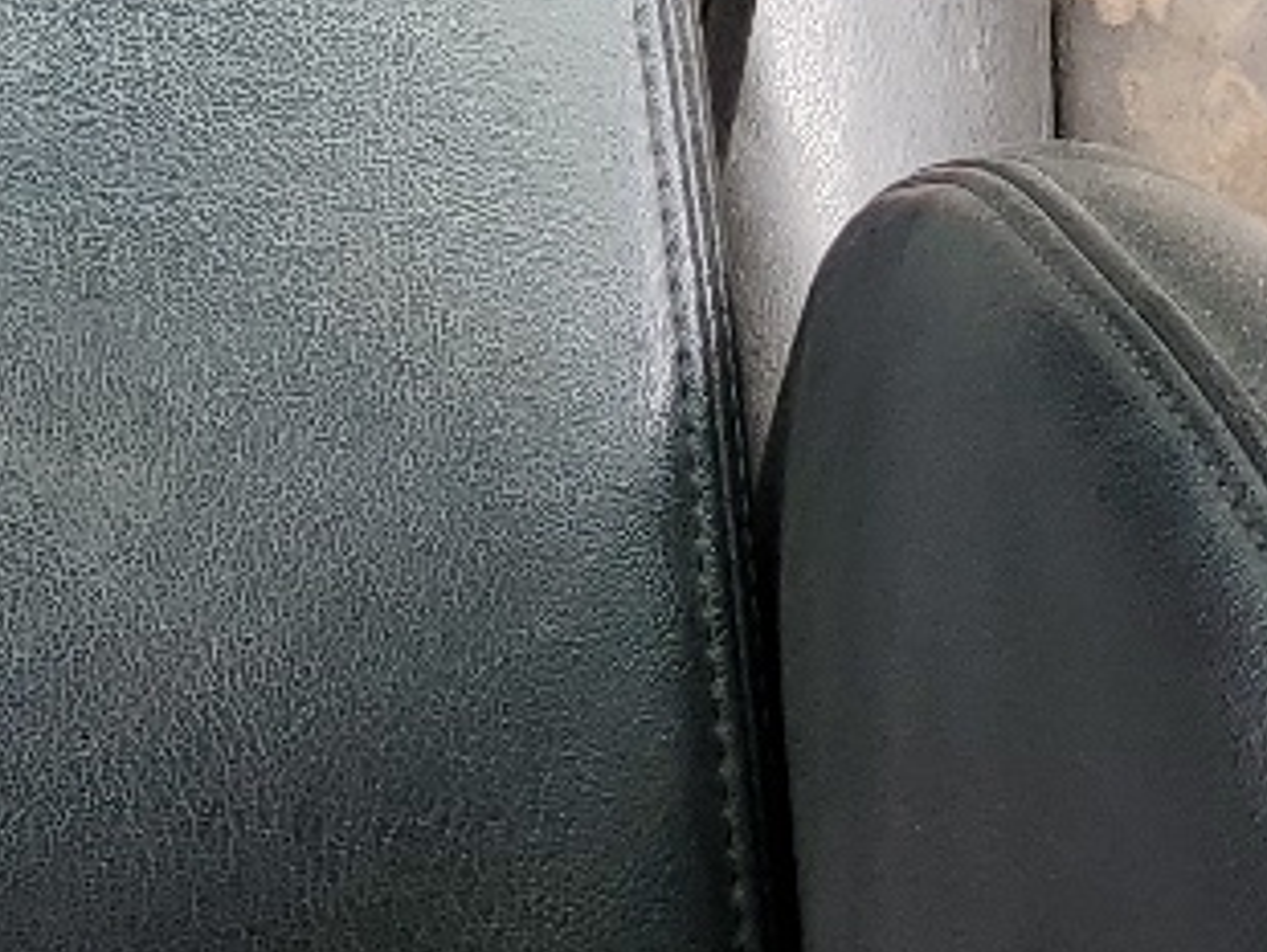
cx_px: -49
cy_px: -1467
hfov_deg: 14.4
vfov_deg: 9.6
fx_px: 4908
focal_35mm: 134
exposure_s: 1/227
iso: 50
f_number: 1.5
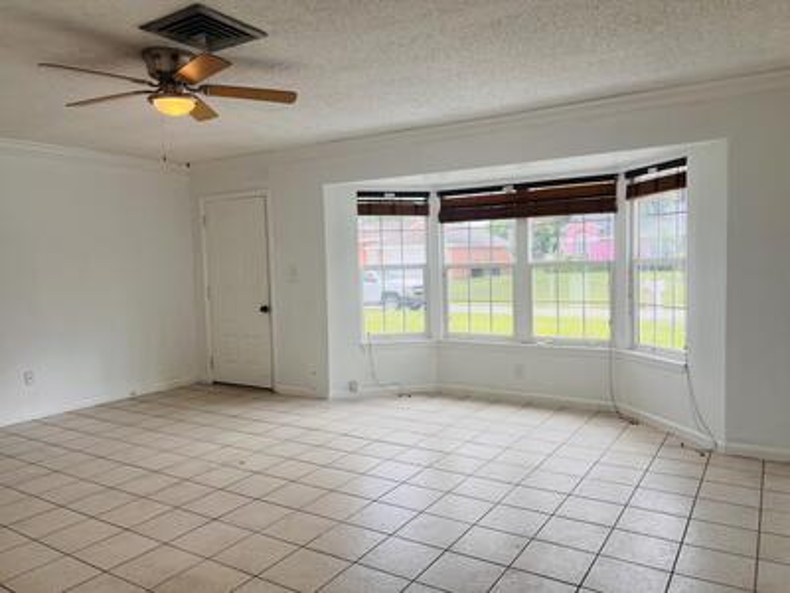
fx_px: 593
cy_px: 296
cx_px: 395
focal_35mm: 26
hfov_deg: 67.3
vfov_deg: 53.1
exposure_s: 1/333
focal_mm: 5.7
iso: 50
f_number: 1.5
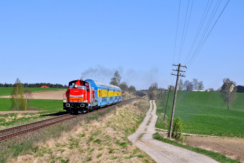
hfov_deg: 28.1
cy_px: 82
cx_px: 122
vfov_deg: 18.9
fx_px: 488
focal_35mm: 72
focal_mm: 48
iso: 200
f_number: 11
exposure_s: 1/500
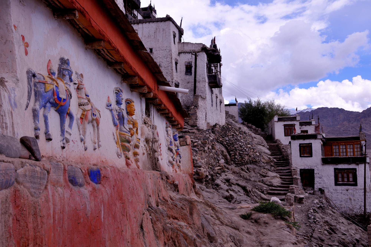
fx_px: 448
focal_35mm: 44
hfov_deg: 45.0
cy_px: 124
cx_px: 186
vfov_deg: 30.8
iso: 200
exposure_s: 1/500
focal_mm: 29
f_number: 9
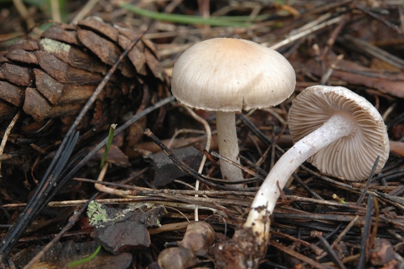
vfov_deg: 15.2
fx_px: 1009
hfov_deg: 22.6
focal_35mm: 90
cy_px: 134
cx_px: 202
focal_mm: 60
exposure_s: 1/3
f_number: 14
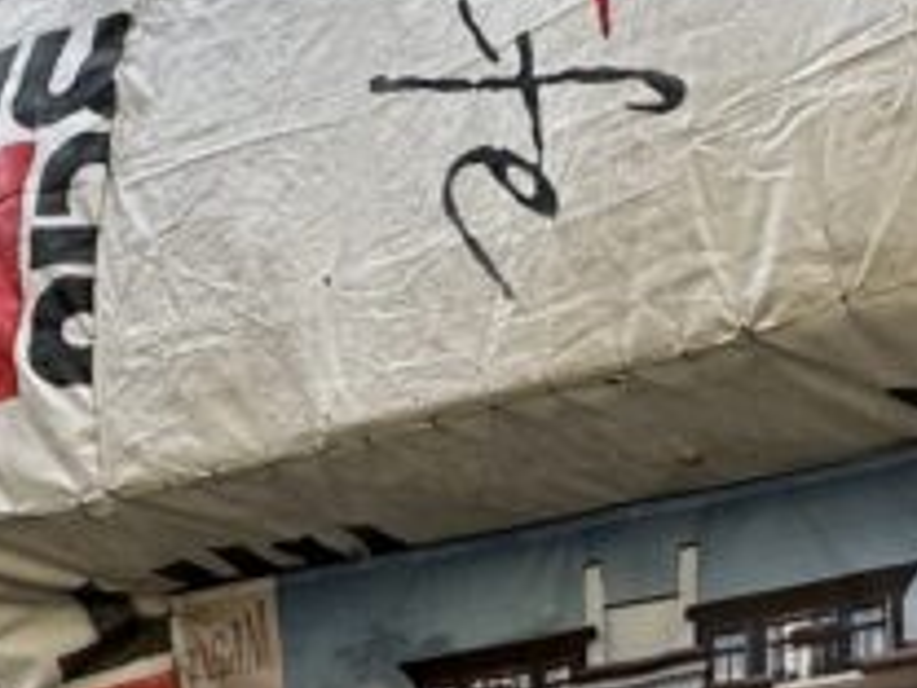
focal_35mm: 69
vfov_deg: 20.5
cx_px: 582
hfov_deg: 28.0
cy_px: 710
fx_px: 1828
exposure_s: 1/606
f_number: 2.2
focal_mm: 2.22
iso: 40
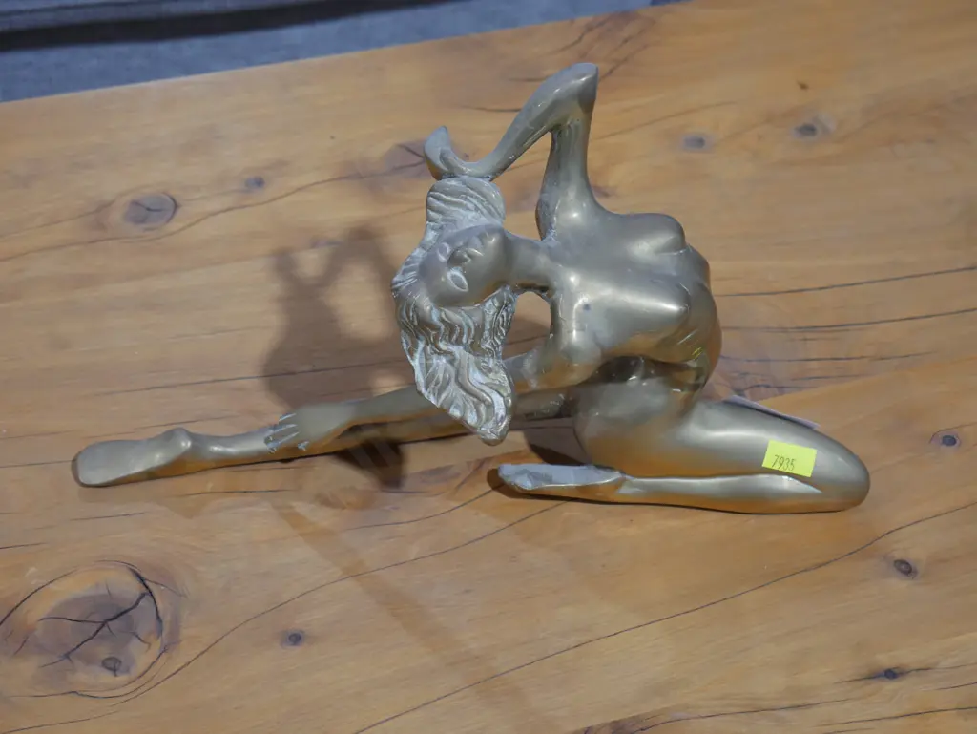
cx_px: 488
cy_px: 367
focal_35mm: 70
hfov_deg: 27.8
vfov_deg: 21.0
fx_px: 1977
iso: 1000
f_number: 5.5
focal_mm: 35
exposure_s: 1/80
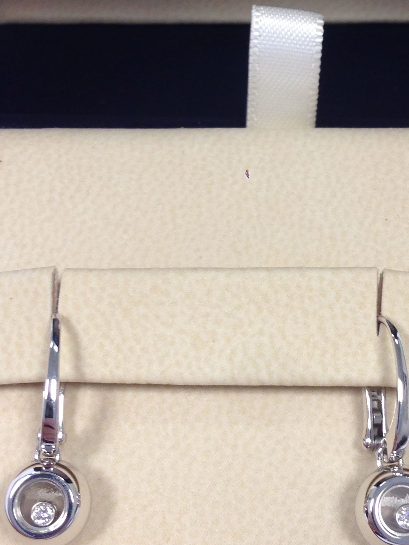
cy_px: 243
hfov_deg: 20.4
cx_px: 278
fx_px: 1134
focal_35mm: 72
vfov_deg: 27.0
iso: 50
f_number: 2.4
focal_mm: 4.12
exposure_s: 1/25
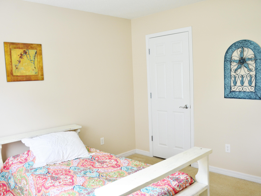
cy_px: 99
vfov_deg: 42.9
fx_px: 249
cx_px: 131
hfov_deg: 55.4
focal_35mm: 33
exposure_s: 1/30
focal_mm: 20
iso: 400
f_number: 3.5
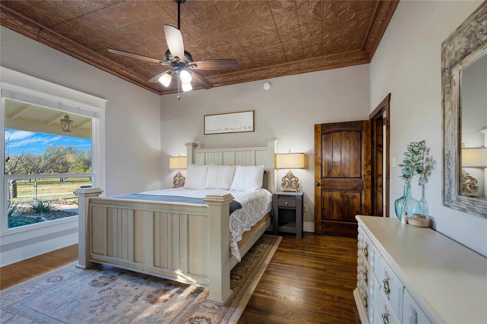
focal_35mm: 14
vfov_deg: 81.2
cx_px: 244
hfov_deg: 104.3
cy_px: 162
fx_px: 189
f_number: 3.2
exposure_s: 1/2
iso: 200
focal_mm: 14
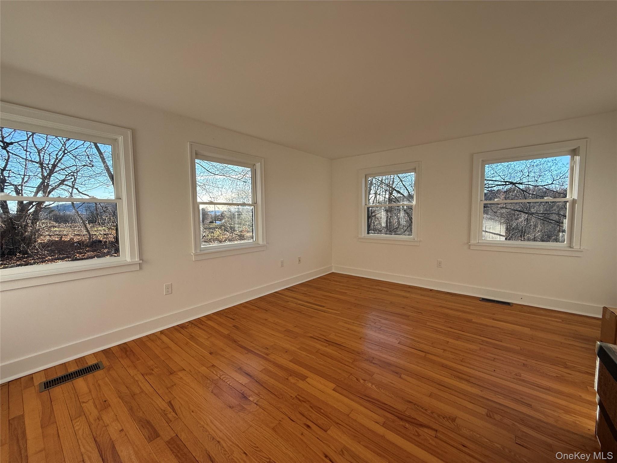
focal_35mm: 14
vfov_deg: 85.7
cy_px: 232
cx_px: 308
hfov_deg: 102.1
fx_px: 250
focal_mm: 2.22
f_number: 2.2
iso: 64
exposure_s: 1/307
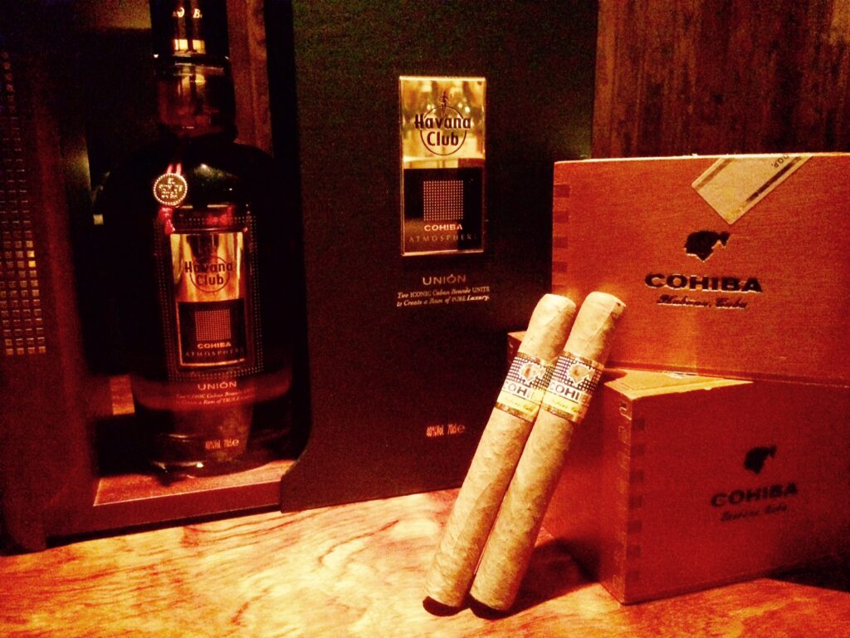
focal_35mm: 29
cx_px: 425
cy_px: 319
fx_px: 712
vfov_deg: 48.2
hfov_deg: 61.7
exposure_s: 1/15
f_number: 2.2
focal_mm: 4.15
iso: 1250
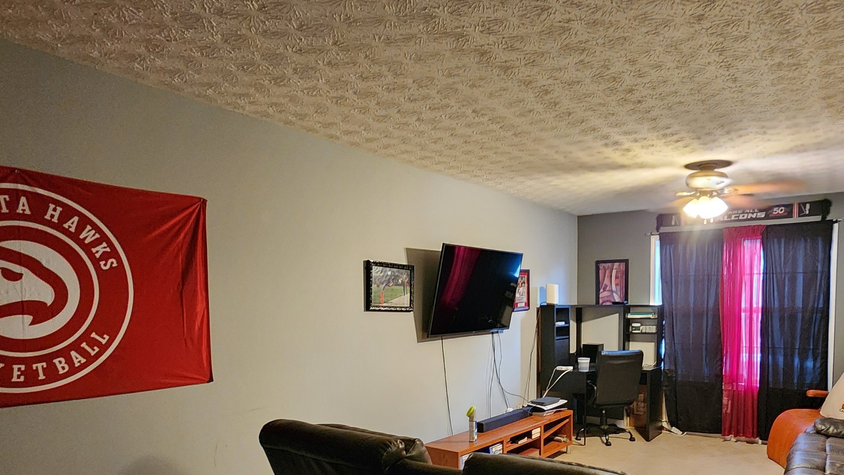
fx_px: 515
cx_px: 470
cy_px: 340
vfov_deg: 48.1
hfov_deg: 78.4
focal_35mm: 23
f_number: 2.2
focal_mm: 2.2
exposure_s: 1/30
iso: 640
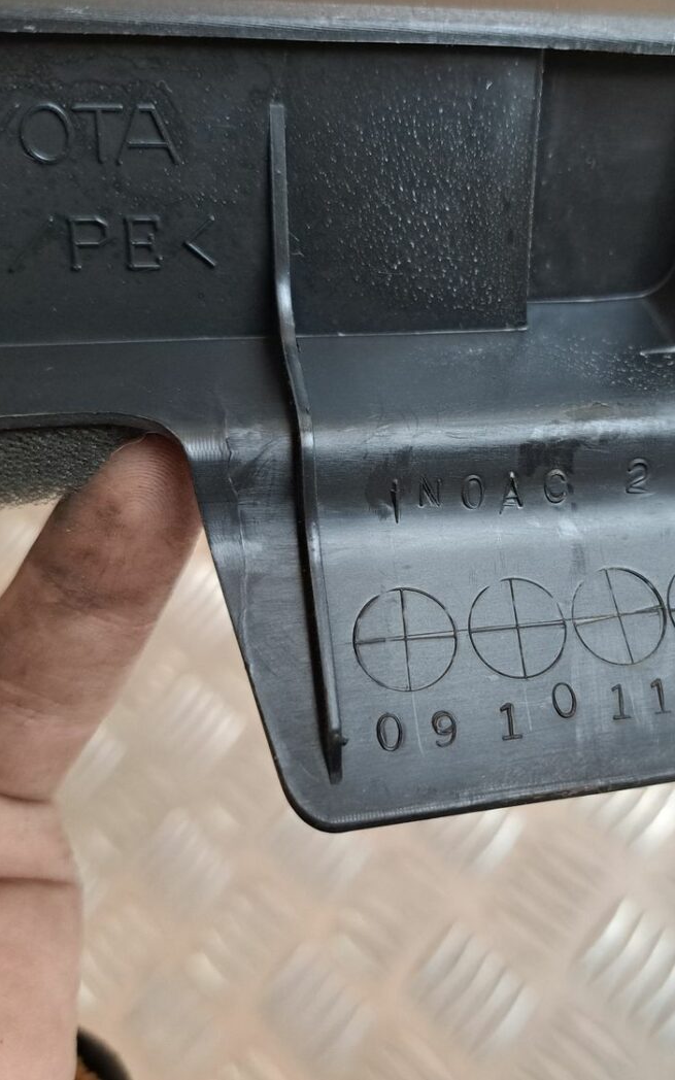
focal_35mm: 34
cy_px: 540
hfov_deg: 36.8
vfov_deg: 56.7
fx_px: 1001
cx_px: 457
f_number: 1.8
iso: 400
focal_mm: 5.23
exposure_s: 1/60
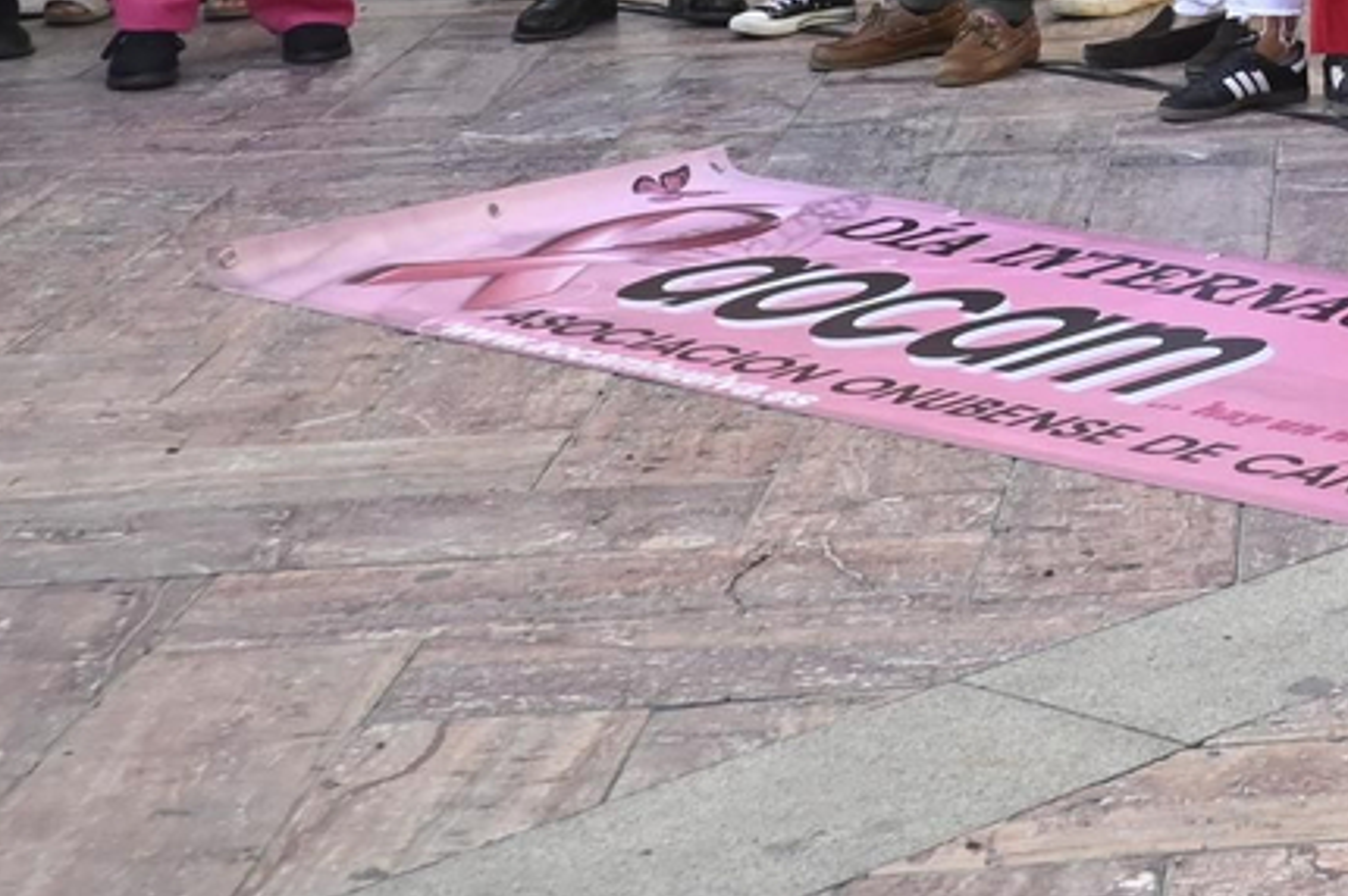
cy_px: -627
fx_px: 4076
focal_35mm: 109
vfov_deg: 11.8
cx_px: 2169
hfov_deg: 16.6
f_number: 6.3
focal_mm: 19.5
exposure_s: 1/500
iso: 1250
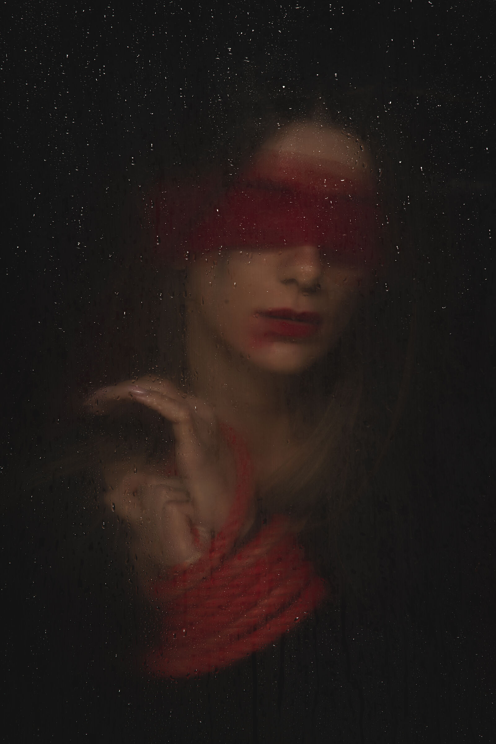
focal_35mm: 85
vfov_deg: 23.9
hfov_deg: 16.1
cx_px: 248
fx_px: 1757
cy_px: 372
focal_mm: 85
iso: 100
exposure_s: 1/160
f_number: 14
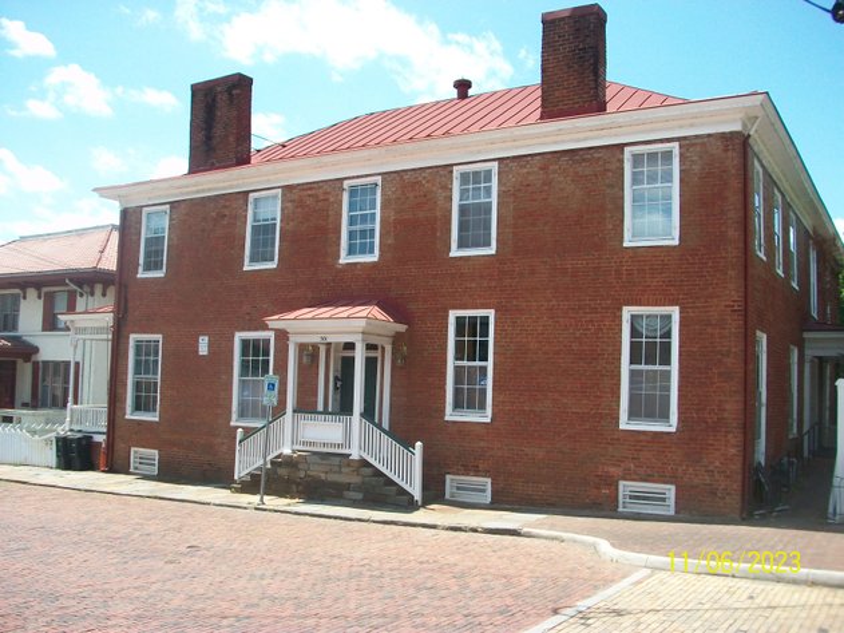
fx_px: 829
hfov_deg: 54.0
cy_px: 316
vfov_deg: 41.8
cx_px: 422
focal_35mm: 34
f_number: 2.8
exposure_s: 1/800
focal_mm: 5.7
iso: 80
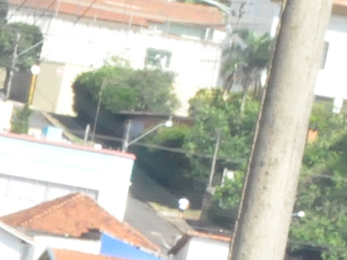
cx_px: -670
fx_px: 10245
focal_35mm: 1022
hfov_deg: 1.9
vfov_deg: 1.5
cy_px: 717
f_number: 25
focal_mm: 92
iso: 3200
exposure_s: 1/200
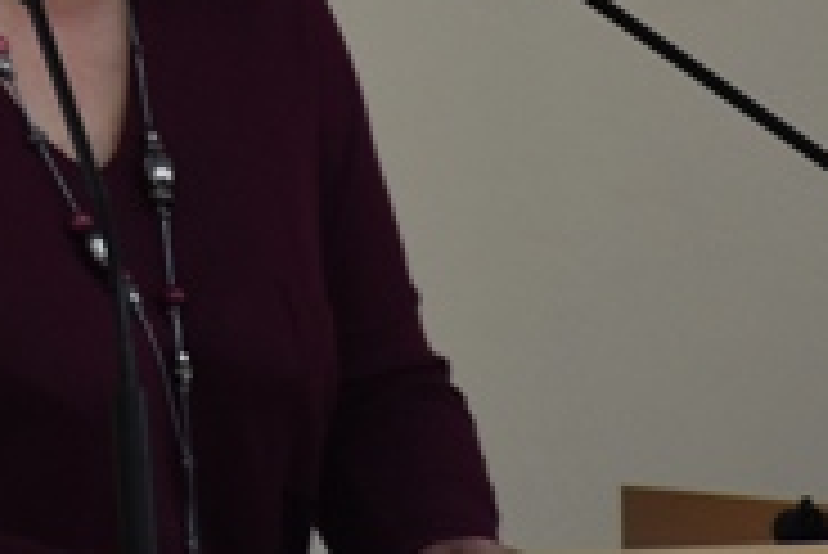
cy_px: -167
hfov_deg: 4.0
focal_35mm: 513
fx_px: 11799
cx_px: -68
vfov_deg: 2.7
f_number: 5.6
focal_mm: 105
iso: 1250
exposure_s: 1/100
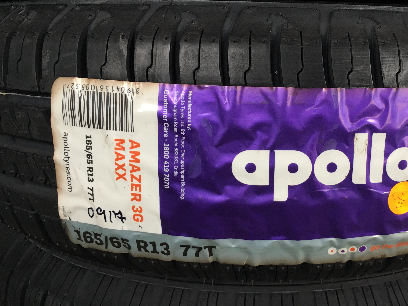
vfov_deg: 37.7
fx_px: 448
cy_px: 147
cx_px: 267
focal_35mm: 38
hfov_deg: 48.3
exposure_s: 1/33
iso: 50
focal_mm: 4.15
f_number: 2.2
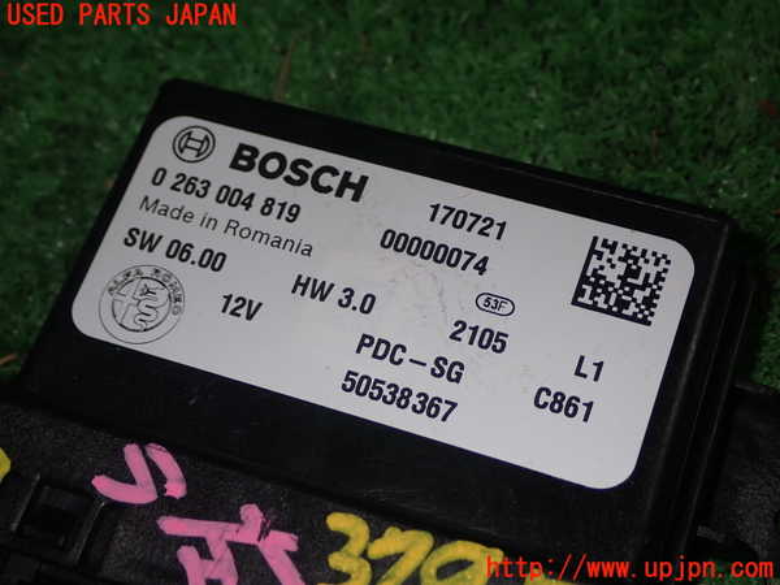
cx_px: 390
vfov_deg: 21.9
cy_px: 292
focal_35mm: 67
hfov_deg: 29.0
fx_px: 1510
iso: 200
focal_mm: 11.88
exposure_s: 1/60
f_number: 11
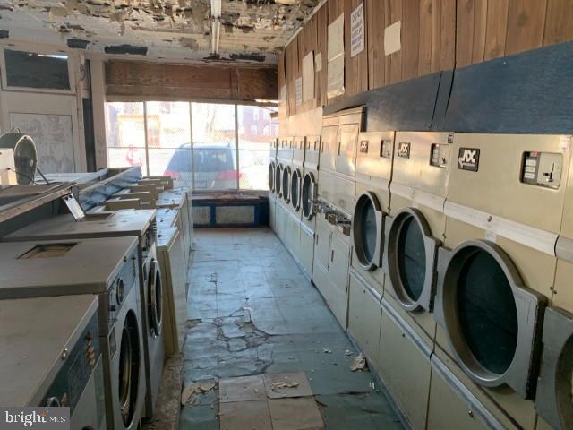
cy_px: 215
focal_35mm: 26
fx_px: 430
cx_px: 286
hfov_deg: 67.3
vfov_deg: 53.1
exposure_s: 1/60
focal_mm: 4.25
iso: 50
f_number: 1.8
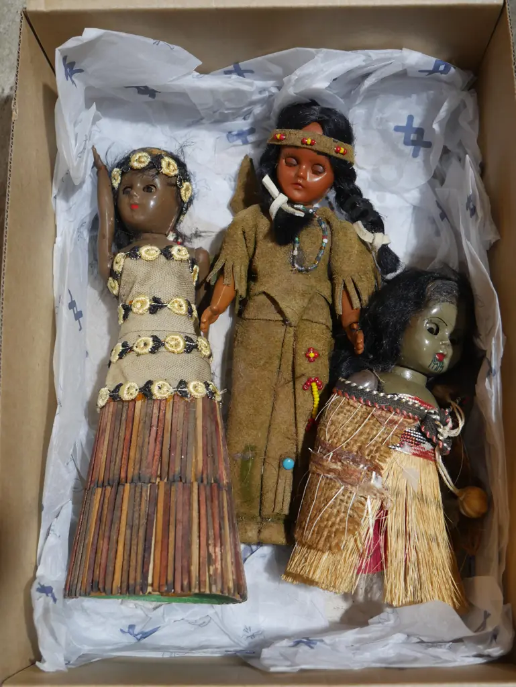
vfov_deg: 38.2
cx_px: 258
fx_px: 993
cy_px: 344
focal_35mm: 50
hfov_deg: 29.1
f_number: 5.3
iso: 640
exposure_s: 1/60
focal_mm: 25
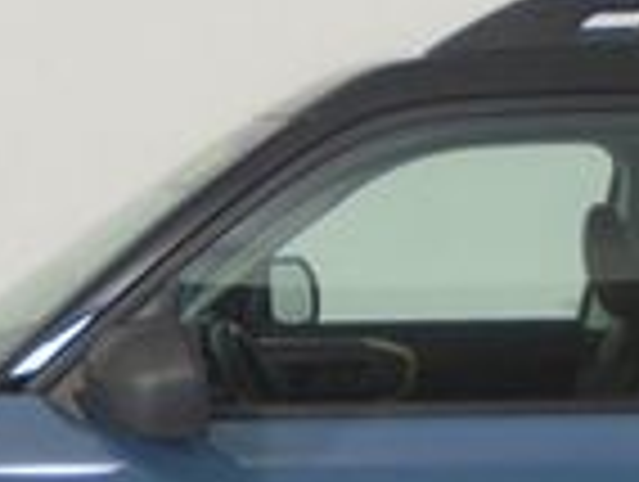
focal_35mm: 117
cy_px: 599
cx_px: 540
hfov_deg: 16.6
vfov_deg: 12.4
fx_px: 2163
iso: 100
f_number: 3.2
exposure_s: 1/125
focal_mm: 4.6
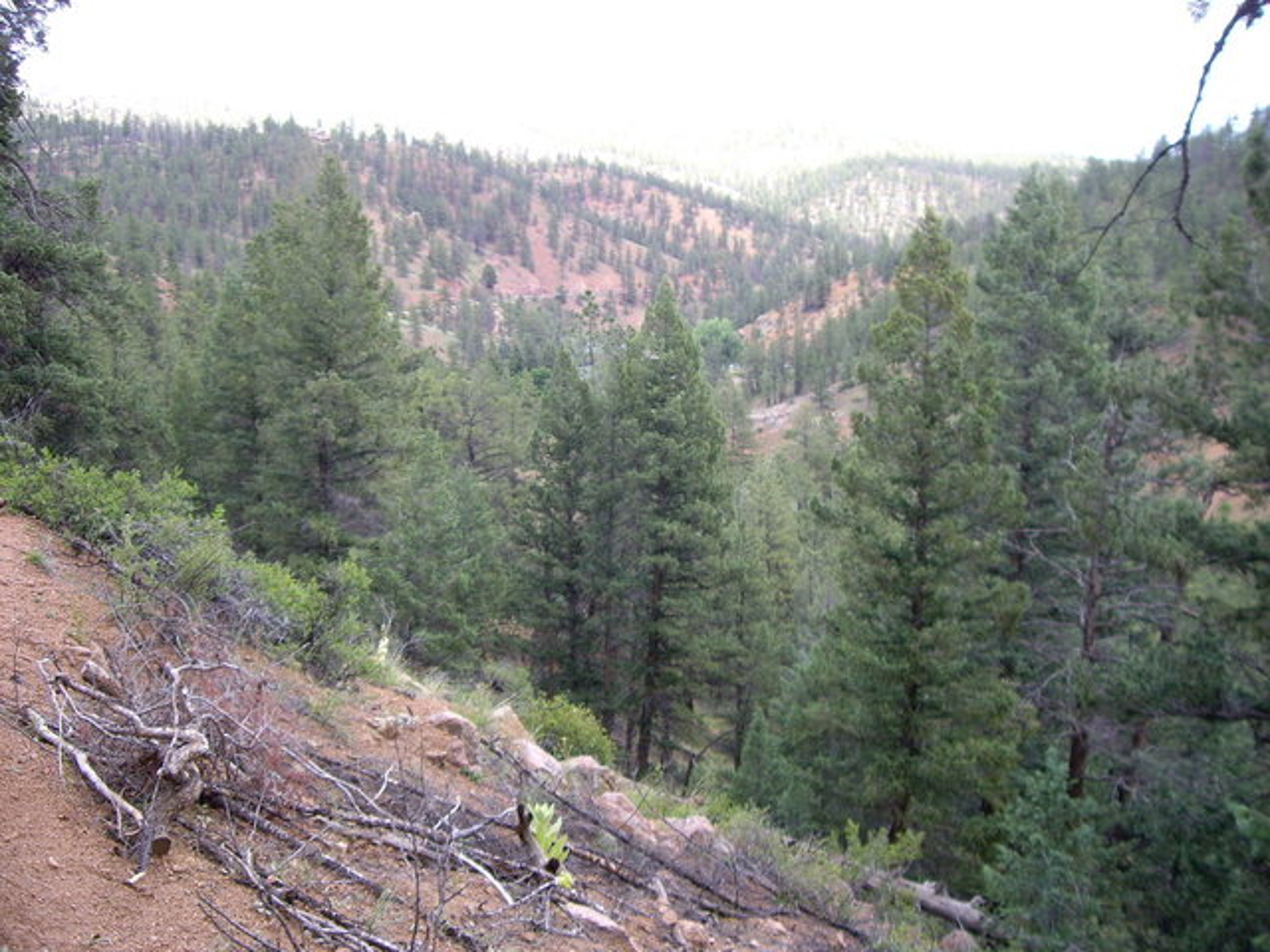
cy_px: 476
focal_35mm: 38
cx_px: 635
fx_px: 1394
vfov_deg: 37.7
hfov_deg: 49.0
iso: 50
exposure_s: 1/80
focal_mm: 6.2
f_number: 2.7
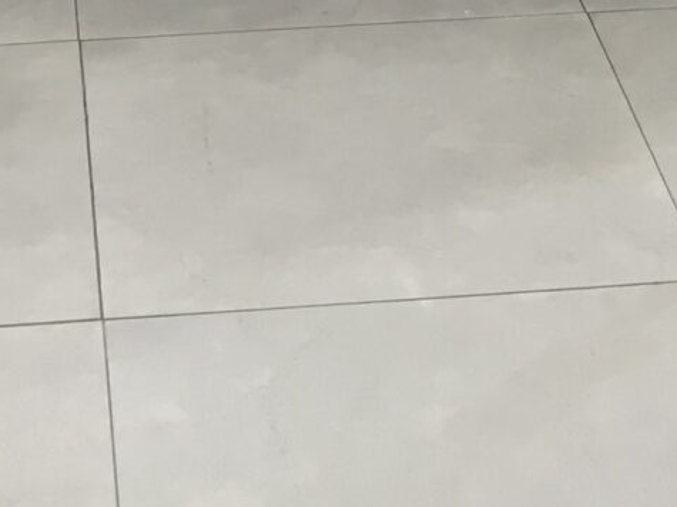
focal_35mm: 151
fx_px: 2952
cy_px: -900
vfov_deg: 8.5
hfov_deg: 13.1
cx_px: 316
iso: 40
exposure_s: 1/120
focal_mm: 3.99
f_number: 1.8
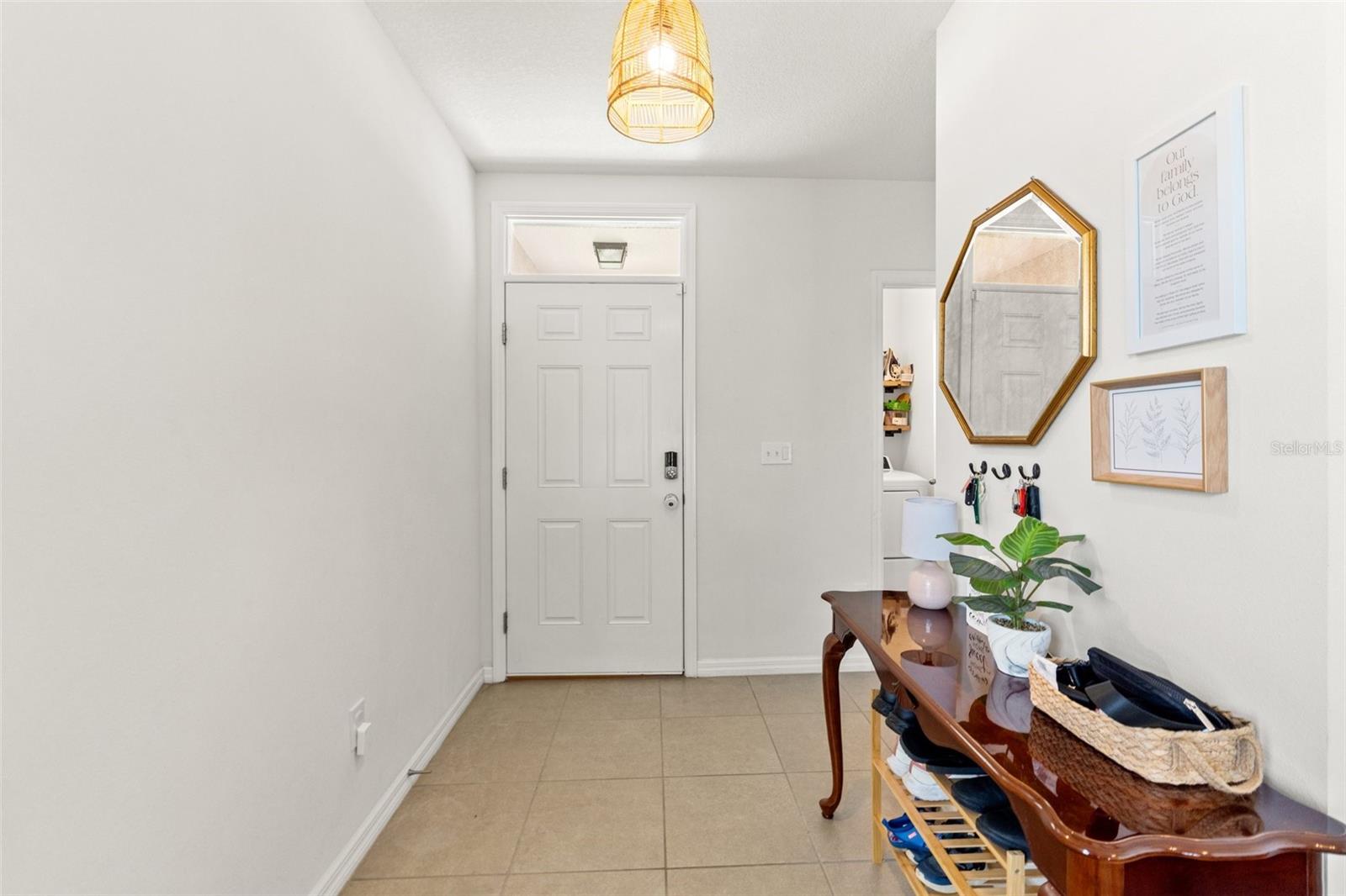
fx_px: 589
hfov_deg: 97.6
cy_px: 448
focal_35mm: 16
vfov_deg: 74.6
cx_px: 673
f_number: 7.1
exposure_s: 1/6
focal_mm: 10.5
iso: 400
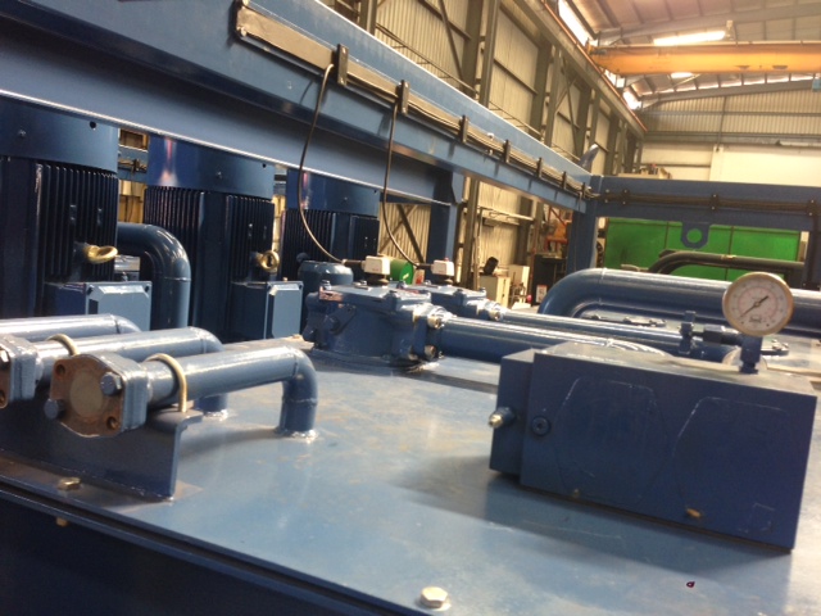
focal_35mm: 33
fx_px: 783
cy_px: 308
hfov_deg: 55.4
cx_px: 410
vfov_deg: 42.9
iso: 64
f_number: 2.4
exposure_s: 1/20
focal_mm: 4.12
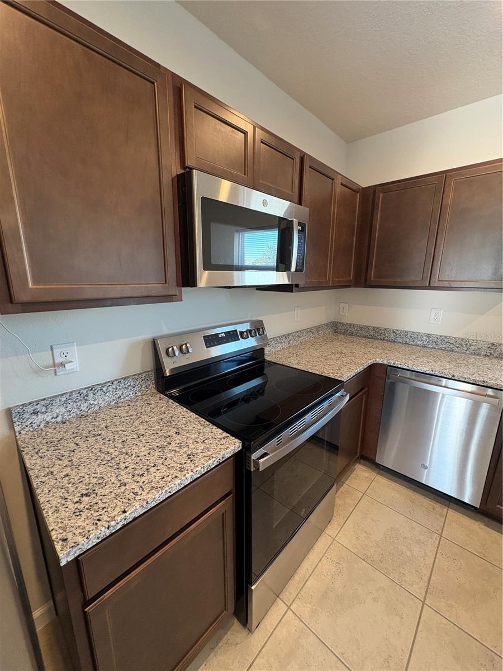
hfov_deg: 85.7
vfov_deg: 102.1
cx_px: 252
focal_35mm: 14
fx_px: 271
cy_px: 336
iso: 400
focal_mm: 2.22
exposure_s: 1/120
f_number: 2.2
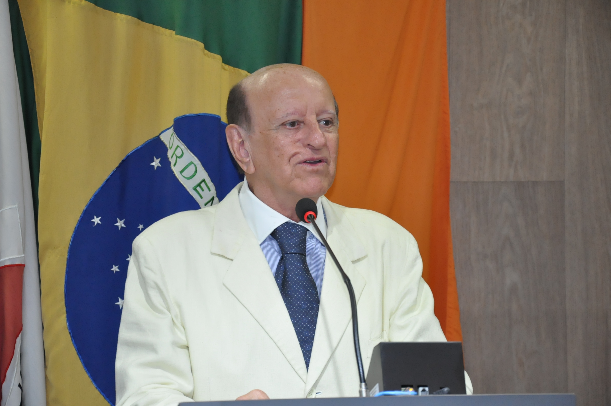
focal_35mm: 120
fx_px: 2034
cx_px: 306
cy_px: 203
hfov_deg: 17.1
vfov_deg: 11.4
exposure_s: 1/125
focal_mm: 80
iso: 2000
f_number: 5.3
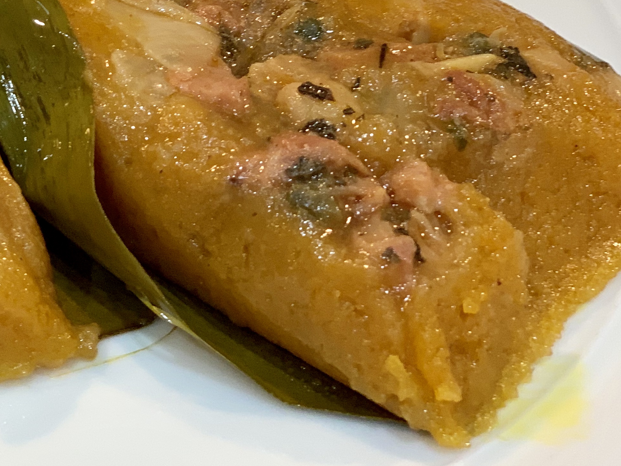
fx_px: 1938
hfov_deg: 17.9
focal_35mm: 108
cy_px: 37
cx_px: 38
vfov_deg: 13.6
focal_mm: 6
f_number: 2.4
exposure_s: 1/60
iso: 125
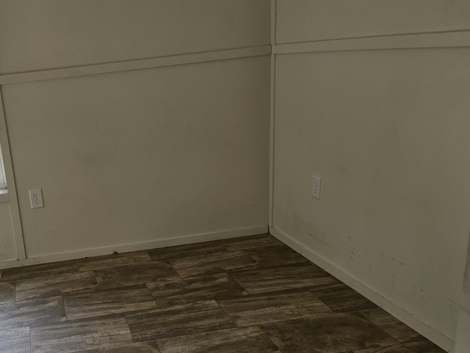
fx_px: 543
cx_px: 80
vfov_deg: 35.5
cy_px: 241
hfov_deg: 44.1
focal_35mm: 40
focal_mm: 6.3
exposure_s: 1/147
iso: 12
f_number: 1.7
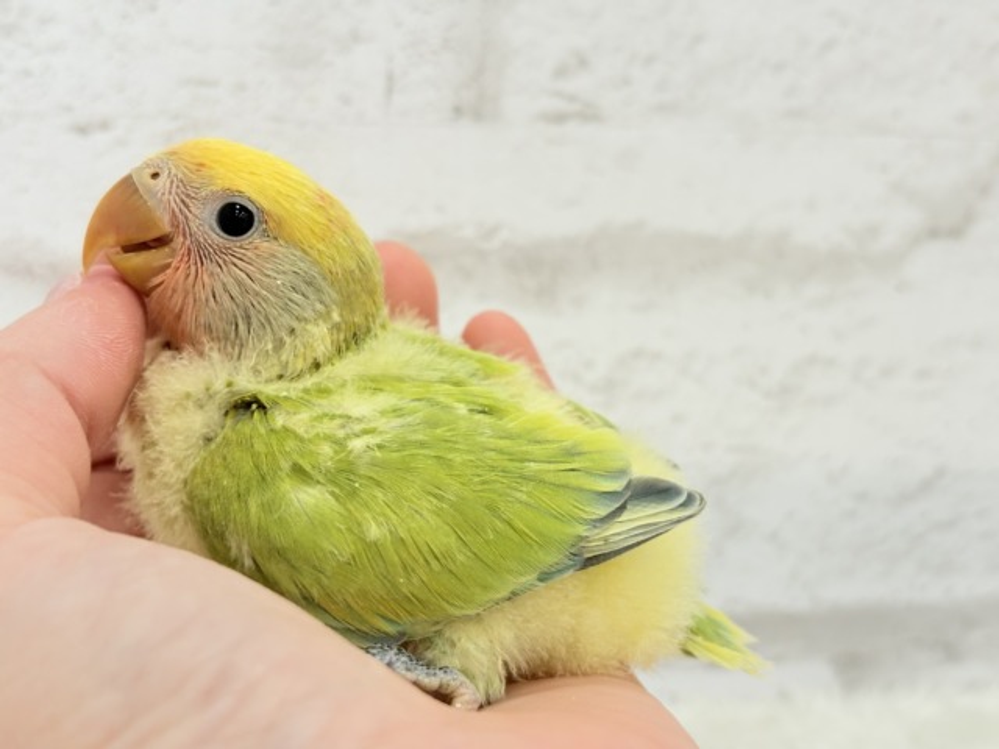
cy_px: 374
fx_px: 1501
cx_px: 500
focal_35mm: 52
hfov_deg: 36.8
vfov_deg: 28.0
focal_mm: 5.96
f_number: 1.6
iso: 80
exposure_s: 1/100
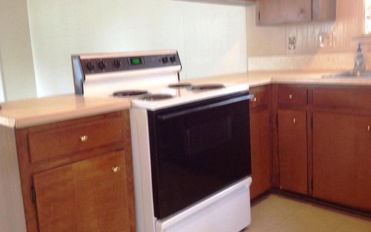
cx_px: 186
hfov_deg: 51.5
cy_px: 106
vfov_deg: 33.6
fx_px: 384
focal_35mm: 38
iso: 160
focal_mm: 4.28
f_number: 2.4
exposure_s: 1/15
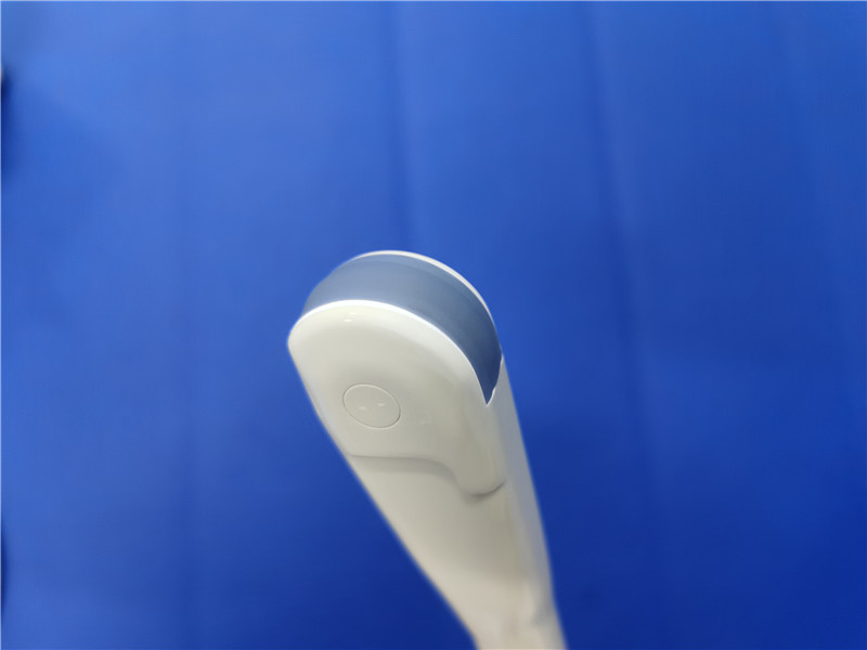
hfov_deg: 65.3
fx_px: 676
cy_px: 325
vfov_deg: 51.4
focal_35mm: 27
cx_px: 434
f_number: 1.6
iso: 500
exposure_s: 1/40
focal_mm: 5.56
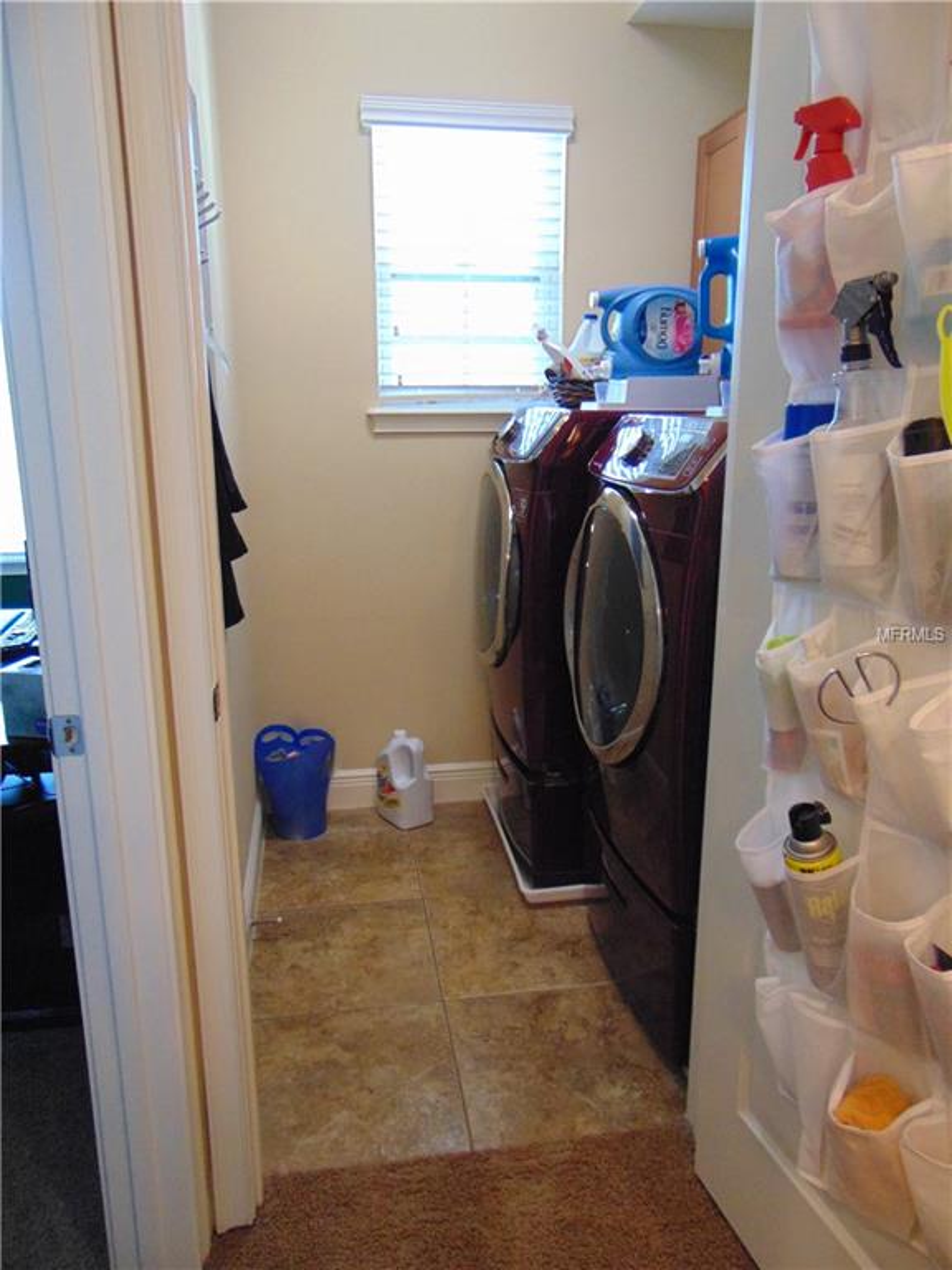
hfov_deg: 54.9
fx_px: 917
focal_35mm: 25
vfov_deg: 69.4
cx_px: 476
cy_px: 635
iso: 400
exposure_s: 1/30
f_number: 3
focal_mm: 4.5
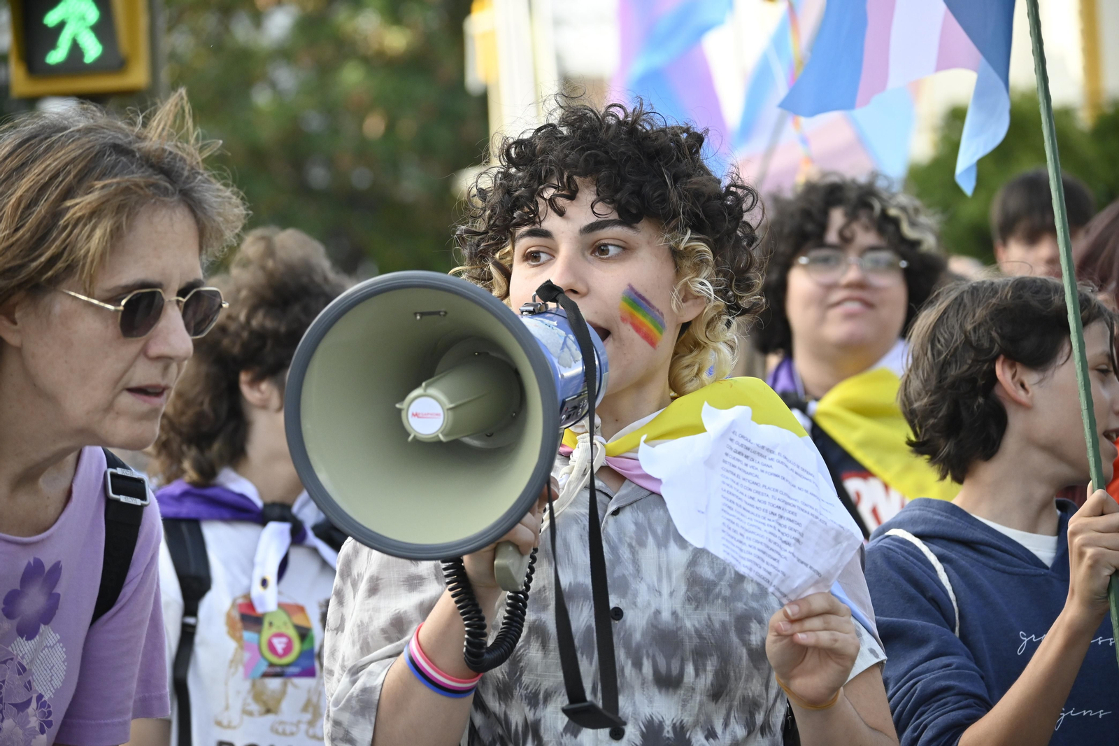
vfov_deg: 8.0
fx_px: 5360
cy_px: 373
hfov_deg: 11.9
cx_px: 560
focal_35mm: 172
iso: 1000
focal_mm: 115
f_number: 5.6
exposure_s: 1/1000
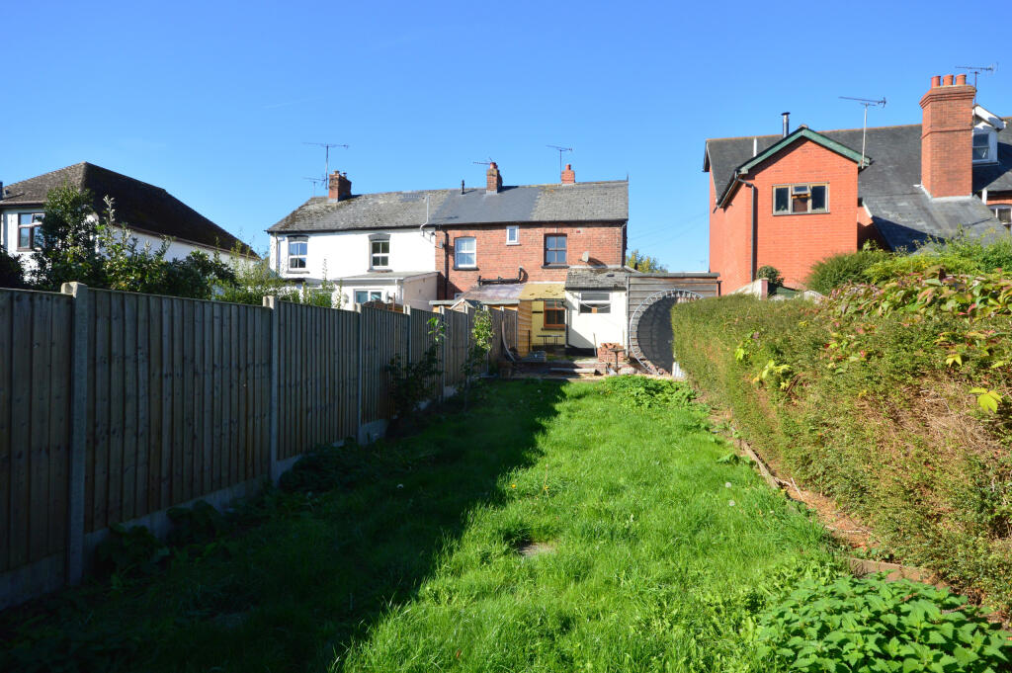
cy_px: 336
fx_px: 548
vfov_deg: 63.1
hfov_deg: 85.5
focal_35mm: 20
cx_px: 506
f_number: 11
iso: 400
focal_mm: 13
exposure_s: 1/400
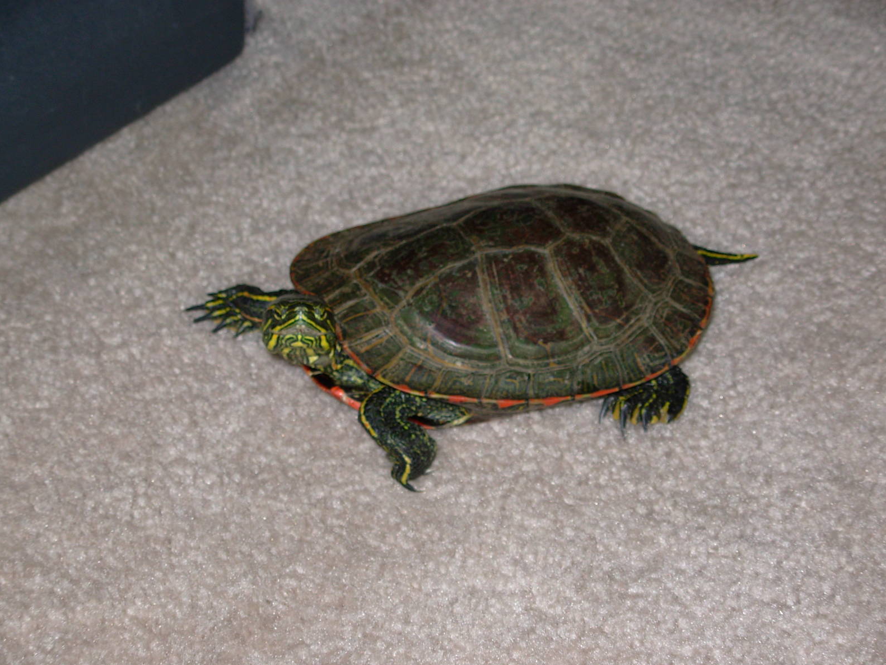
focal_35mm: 90
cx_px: 447
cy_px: 332
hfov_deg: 21.8
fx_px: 2304
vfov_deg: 16.4
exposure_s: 1/58.7
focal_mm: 14.7
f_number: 3.8
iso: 50
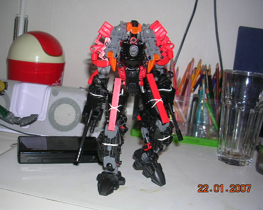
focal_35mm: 40
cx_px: 128
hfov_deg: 45.8
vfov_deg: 37.4
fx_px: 312
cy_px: 104
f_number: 2.8
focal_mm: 5.8
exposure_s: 1/60.1
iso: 50
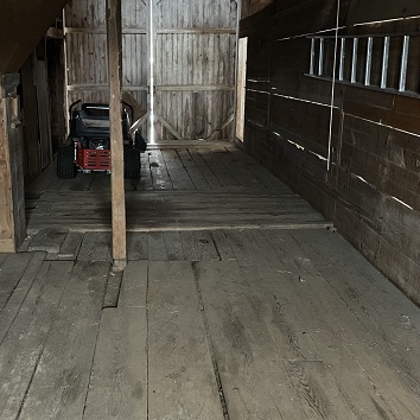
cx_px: 167
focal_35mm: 39
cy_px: 174
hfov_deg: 42.6
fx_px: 535
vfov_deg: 42.7
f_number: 1.6
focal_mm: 4.2
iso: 1000
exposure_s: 1/30
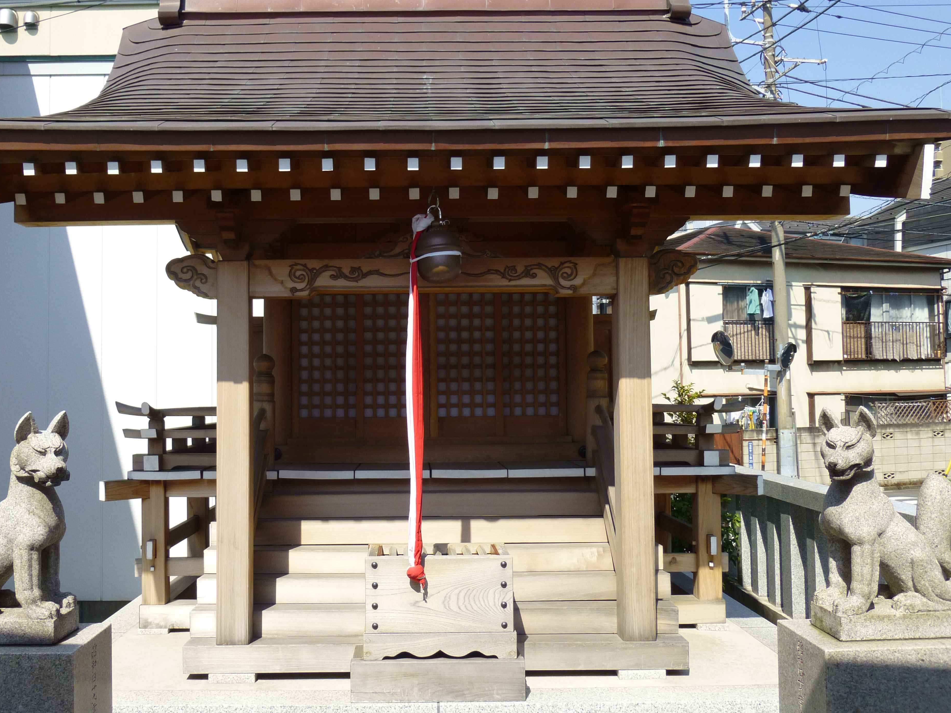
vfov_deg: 41.8
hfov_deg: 53.8
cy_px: 347
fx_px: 934
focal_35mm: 34
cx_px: 406
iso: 100
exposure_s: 1/800
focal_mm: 5.2
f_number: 3.3
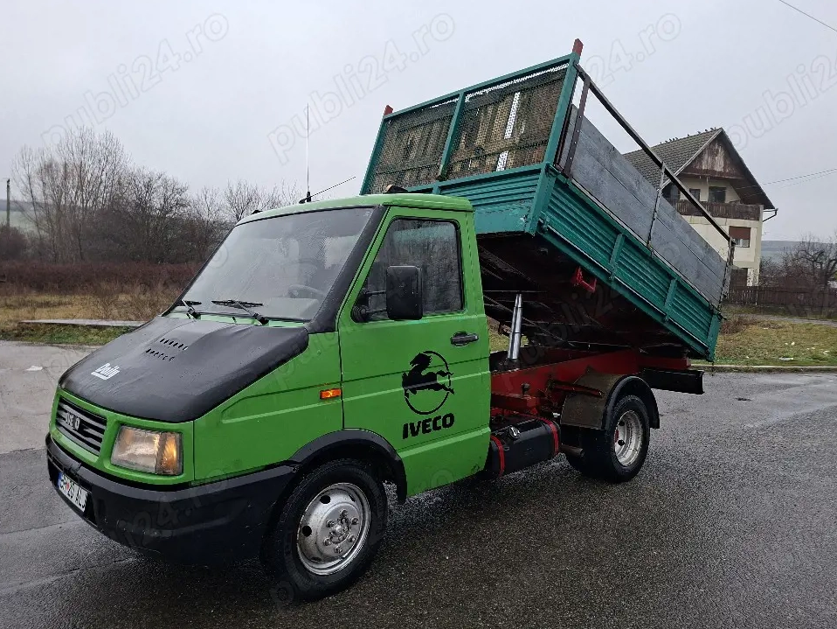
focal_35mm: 24
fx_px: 580
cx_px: 418
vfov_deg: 56.8
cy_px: 318
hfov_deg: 71.6
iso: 50
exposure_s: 1/256
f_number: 1.8
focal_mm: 5.54
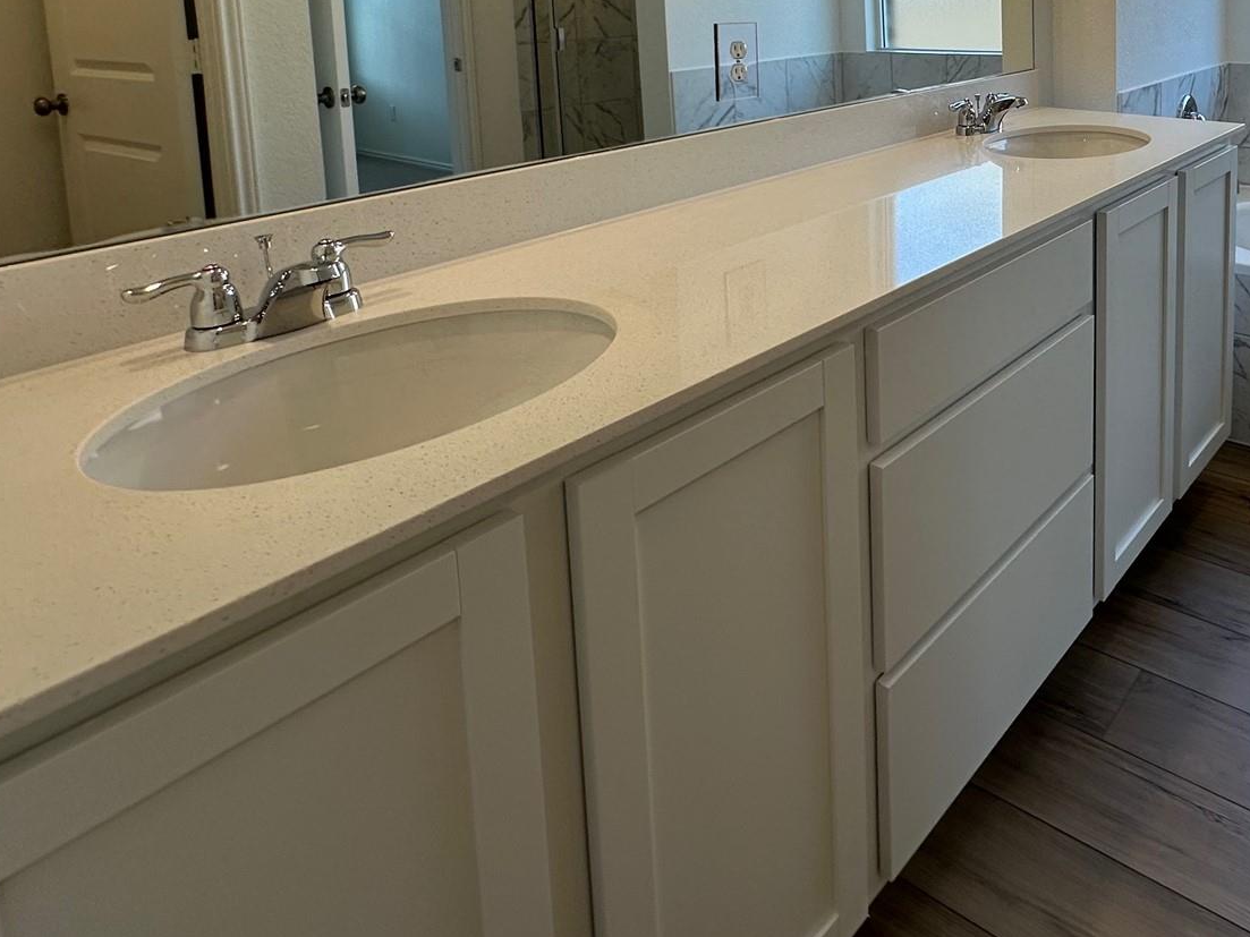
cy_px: 79
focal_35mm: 26
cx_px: 984
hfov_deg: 62.2
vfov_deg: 47.3
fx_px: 939
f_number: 2.2
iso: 40
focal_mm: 2.22
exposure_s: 1/159
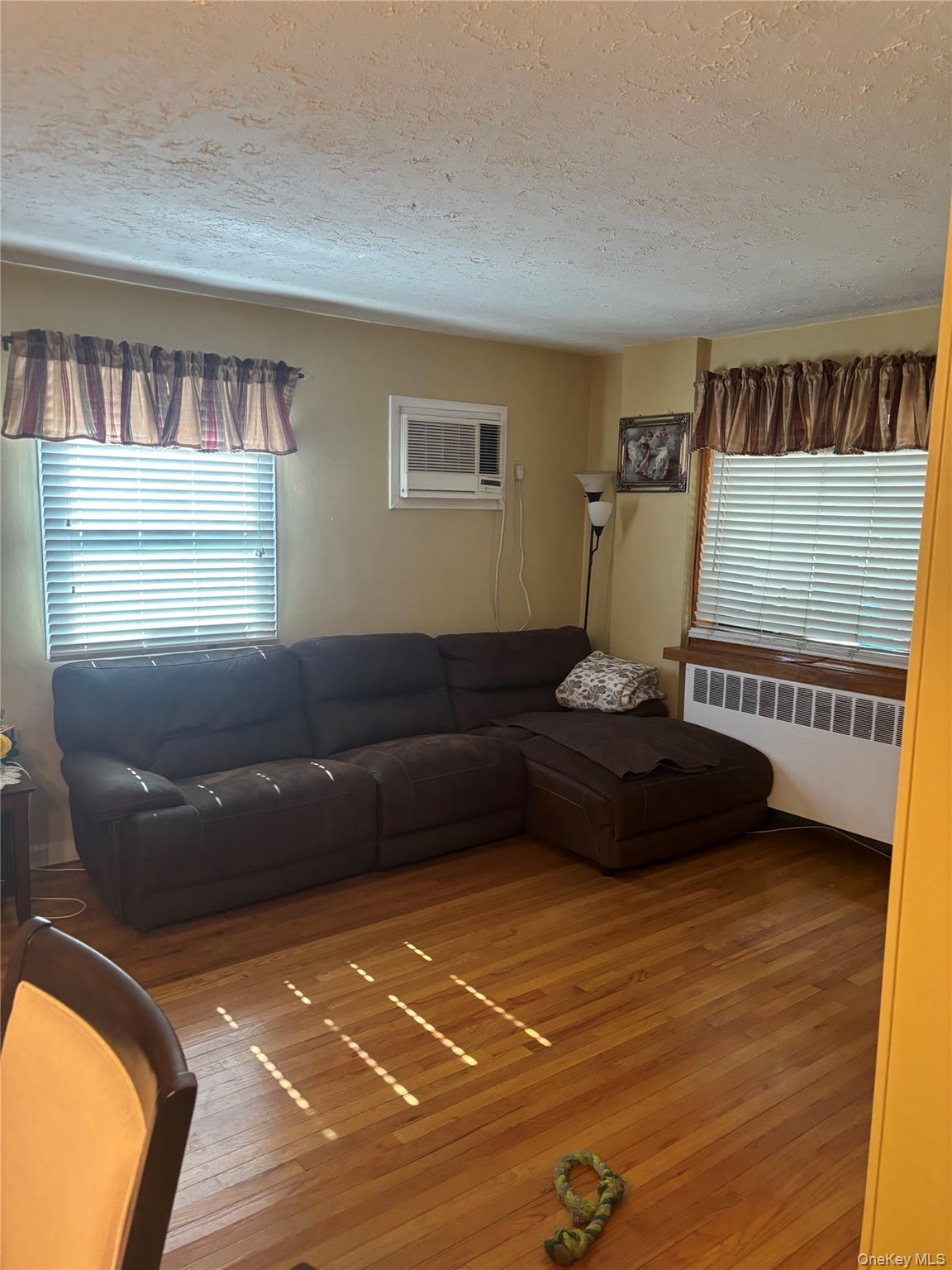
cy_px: 635
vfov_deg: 67.3
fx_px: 953
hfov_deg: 53.1
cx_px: 476
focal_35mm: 26
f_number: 1.6
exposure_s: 1/60
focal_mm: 5.96
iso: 200
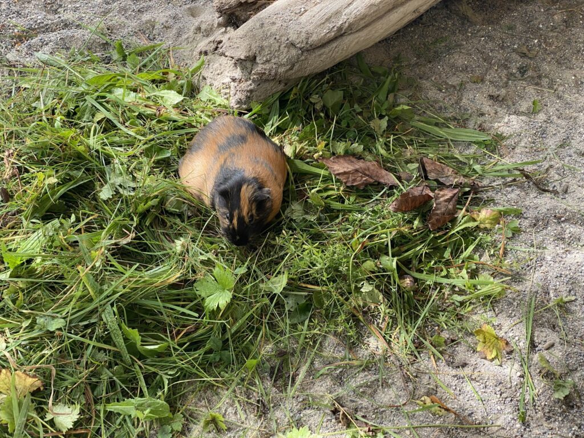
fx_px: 877
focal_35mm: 52
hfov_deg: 36.8
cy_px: 219
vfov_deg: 28.0
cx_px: 292
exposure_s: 1/122
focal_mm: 6
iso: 40
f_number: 2
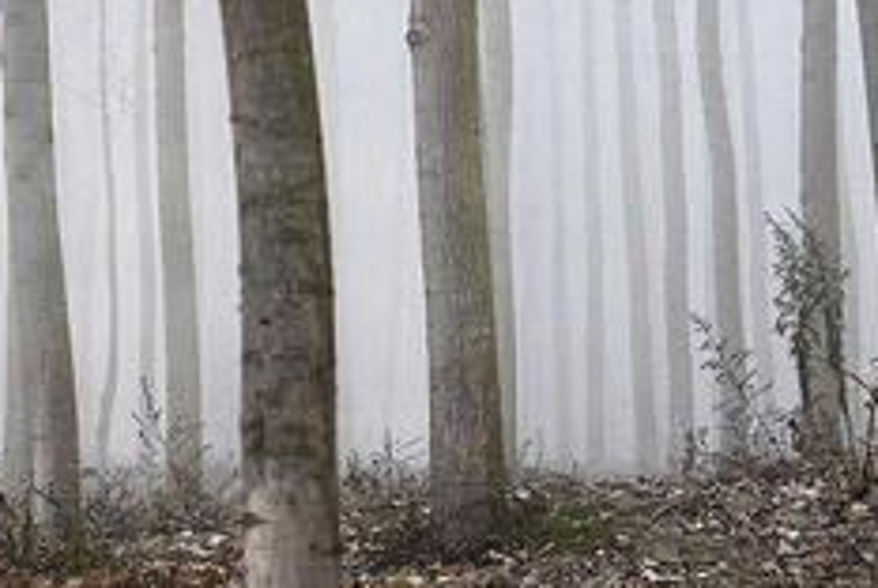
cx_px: -8
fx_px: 6593
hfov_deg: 7.6
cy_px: 234
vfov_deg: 5.1
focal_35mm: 270
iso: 800
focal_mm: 70
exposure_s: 1/200
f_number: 5.6
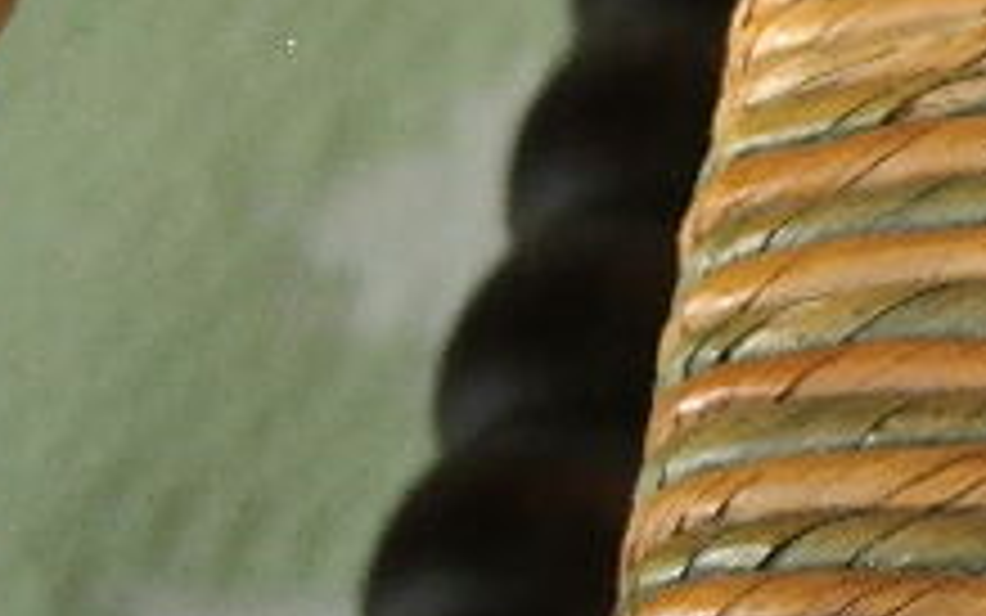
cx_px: 3827
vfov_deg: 3.5
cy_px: -441
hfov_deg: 5.1
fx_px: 9945
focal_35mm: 370
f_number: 5.6
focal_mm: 30
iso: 800
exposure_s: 1/30
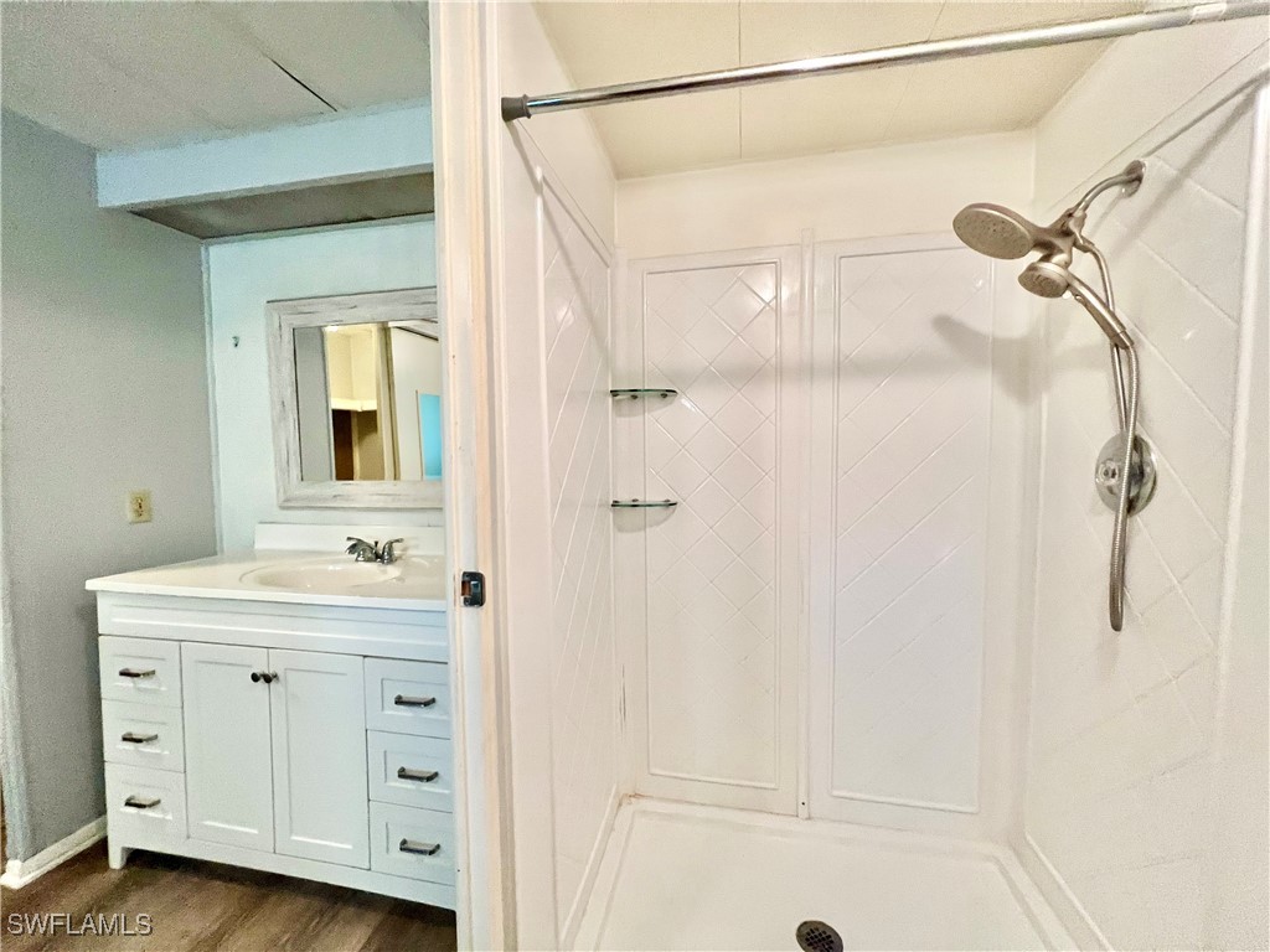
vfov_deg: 89.9
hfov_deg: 106.2
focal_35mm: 13
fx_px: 477
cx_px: 635
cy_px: 476
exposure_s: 1/60
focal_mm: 1.57
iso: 500
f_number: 1.8
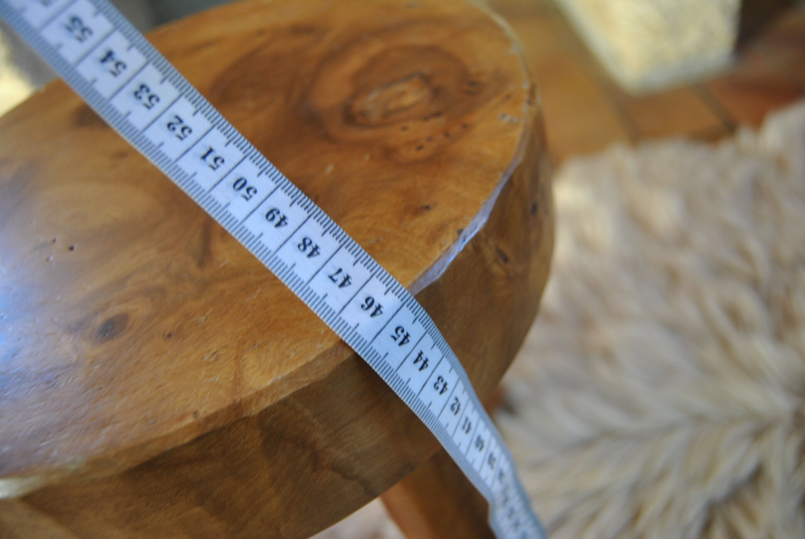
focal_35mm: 30
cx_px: 402
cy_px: 270
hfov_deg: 61.9
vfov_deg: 43.7
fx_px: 672
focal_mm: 20
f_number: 3.5
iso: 250
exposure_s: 1/30
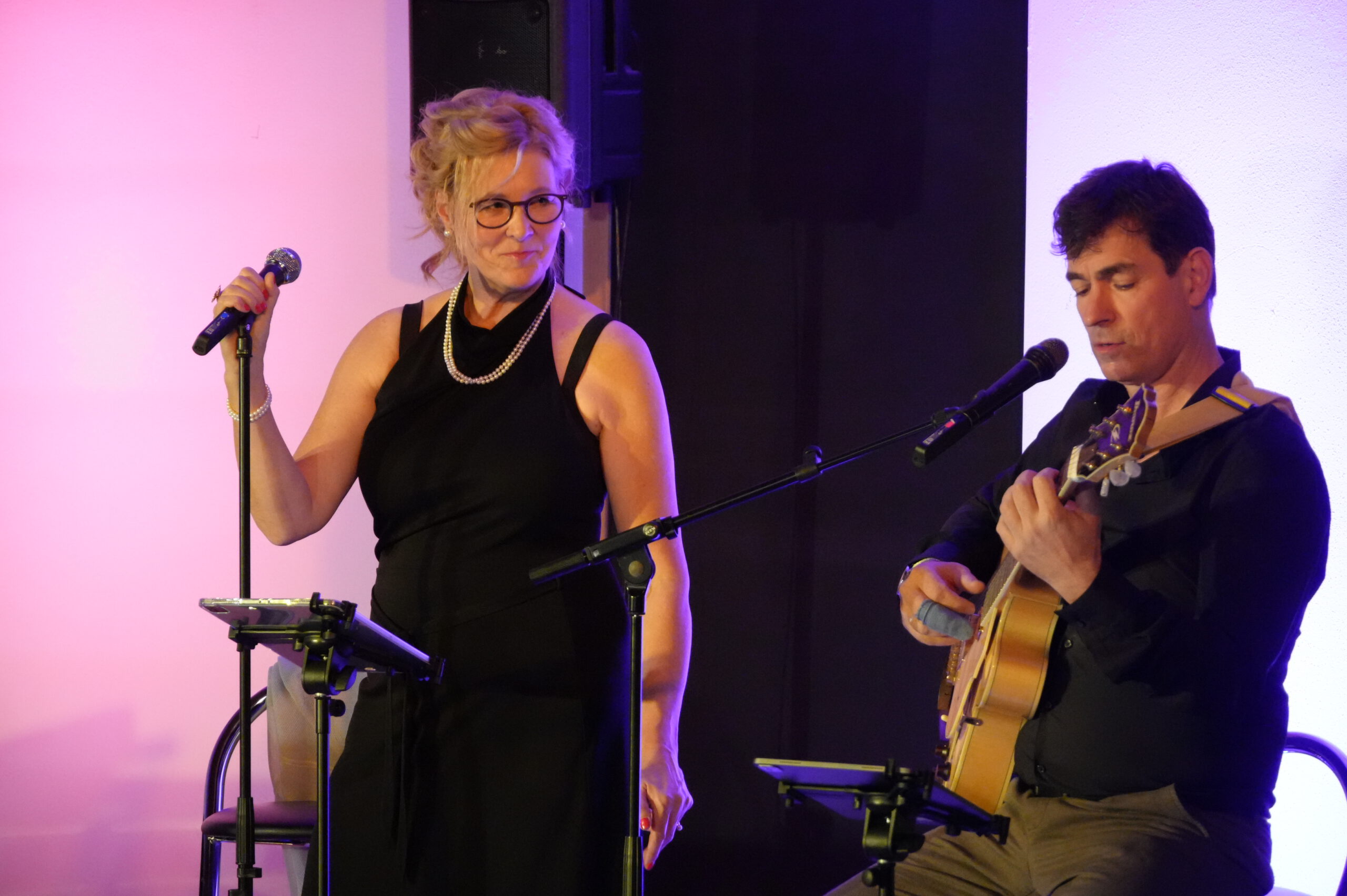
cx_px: 674
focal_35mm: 171
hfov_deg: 12.0
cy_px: 448
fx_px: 6396
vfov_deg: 8.0
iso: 6400
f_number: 5.6
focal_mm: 114
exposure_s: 1/160
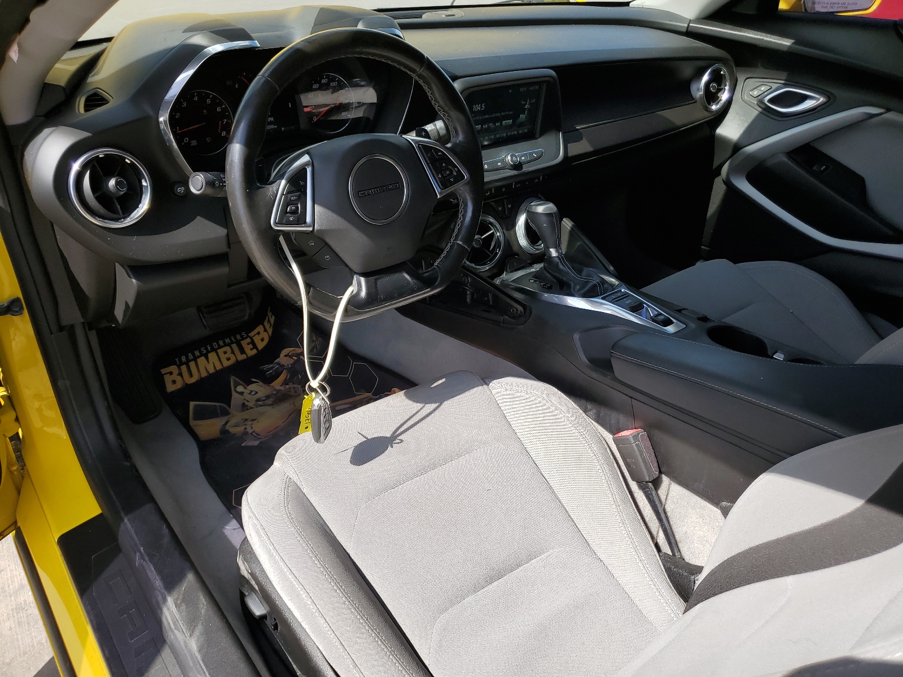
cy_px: 338
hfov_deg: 67.3
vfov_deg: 53.1
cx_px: 452
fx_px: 678
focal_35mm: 26
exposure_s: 1/1429
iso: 50
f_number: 1.5
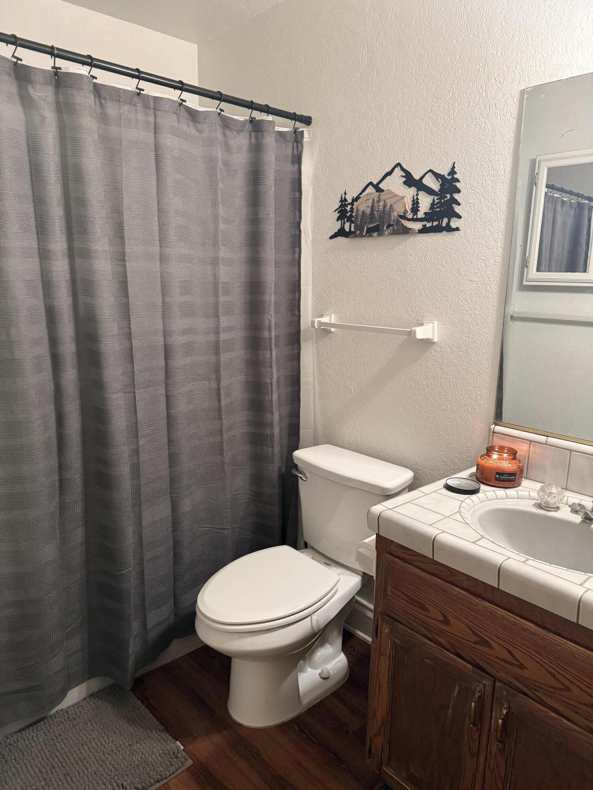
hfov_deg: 56.8
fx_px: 548
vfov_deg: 71.6
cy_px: 395
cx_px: 296
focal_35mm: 24
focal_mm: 6.76
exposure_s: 1/60
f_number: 1.78
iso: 400
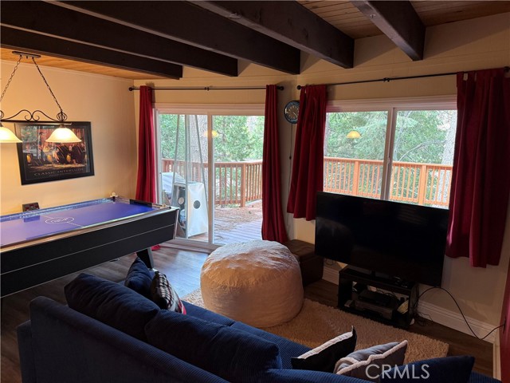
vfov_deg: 56.8
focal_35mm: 24
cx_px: 255
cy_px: 192
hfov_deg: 71.6
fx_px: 354
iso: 250
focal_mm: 6.76
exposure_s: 1/60
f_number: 1.78
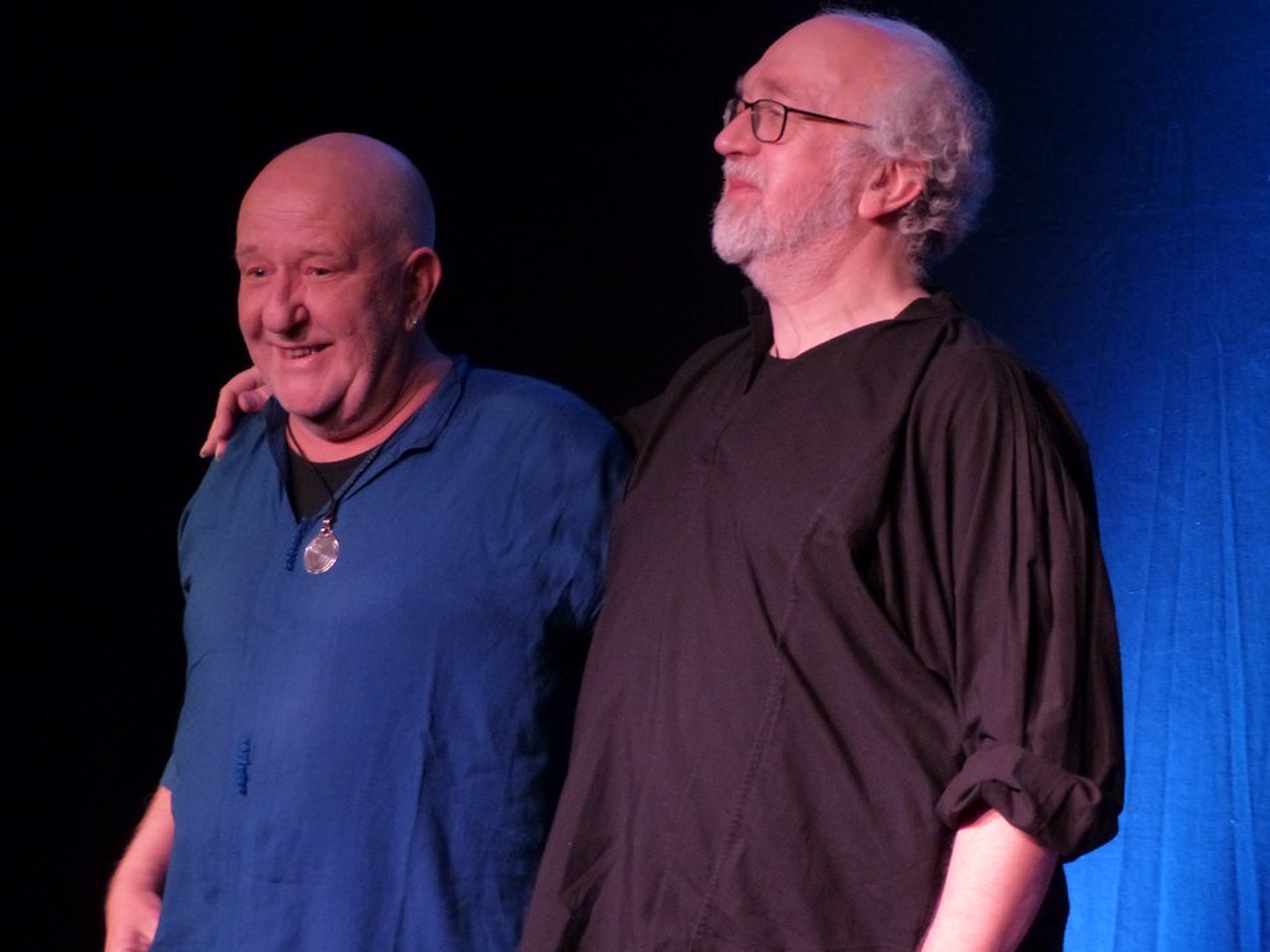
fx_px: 5503
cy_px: 499
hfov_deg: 13.2
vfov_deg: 9.9
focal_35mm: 150
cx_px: 494
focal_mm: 20.1
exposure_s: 1/25
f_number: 2.8
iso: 400
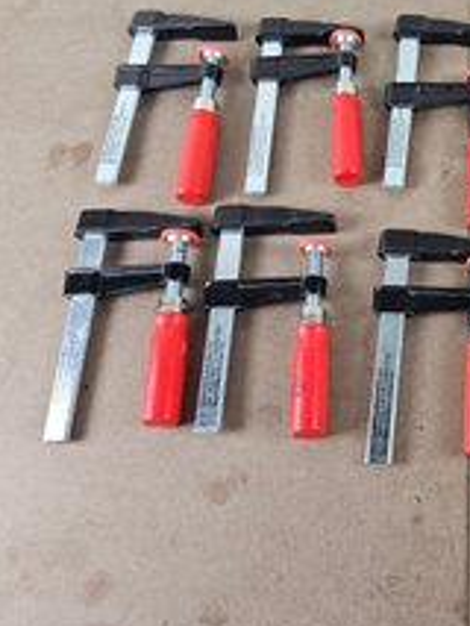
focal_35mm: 37
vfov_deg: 50.0
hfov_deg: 34.4
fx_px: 669
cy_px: 269
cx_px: 495
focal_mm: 6.3
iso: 125
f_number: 1.7
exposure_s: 1/120
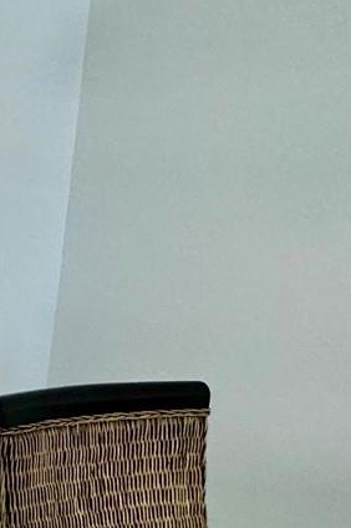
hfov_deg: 15.7
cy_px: 303
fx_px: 806
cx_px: -449
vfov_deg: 36.2
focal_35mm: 55
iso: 200
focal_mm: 2.22
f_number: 2.2
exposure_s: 1/120
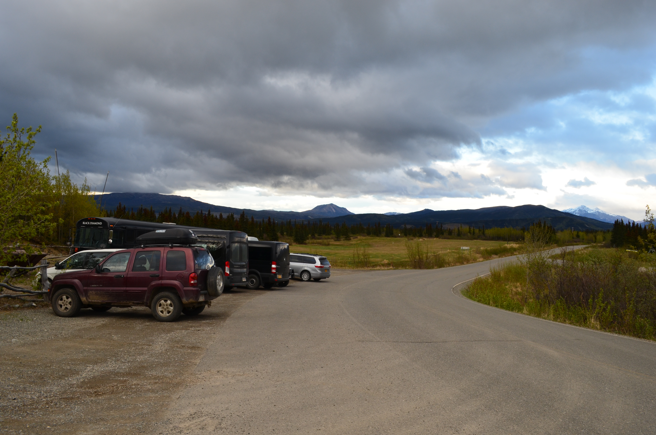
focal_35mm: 27
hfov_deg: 67.5
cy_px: 218
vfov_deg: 47.7
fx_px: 491
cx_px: 328
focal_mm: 18
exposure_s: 1/60
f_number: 10
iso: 320
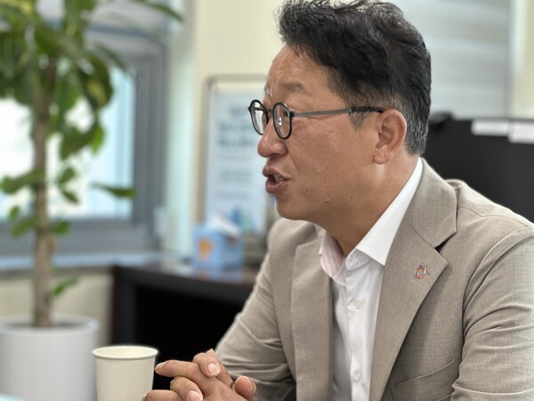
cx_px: 267
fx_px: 1188
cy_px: 200
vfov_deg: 19.1
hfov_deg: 25.3
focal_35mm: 77
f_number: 2.8
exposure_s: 1/40
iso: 160
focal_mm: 9
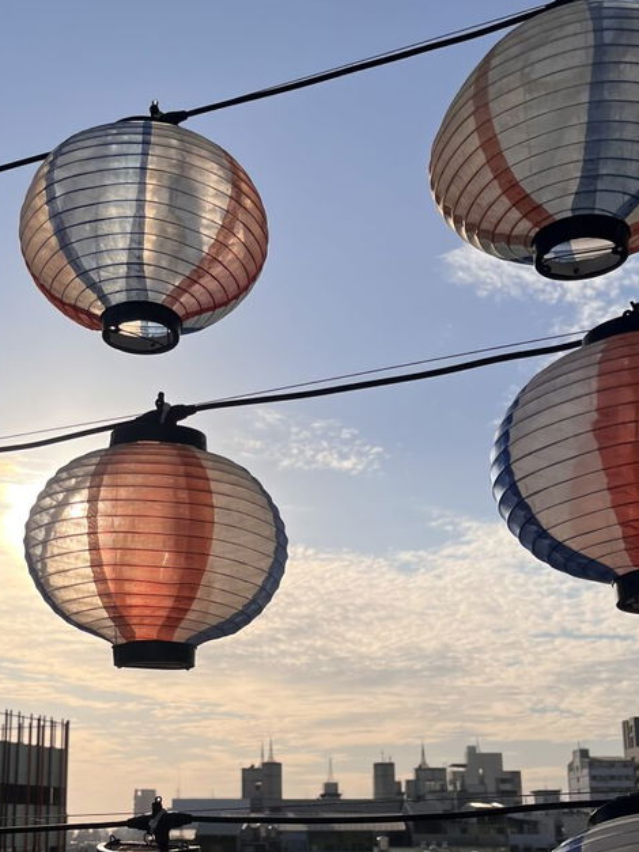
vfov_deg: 40.0
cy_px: 566
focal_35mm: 47
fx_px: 1157
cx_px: 213
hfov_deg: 30.6
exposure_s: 1/9901
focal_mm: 5.1
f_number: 1.6
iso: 50
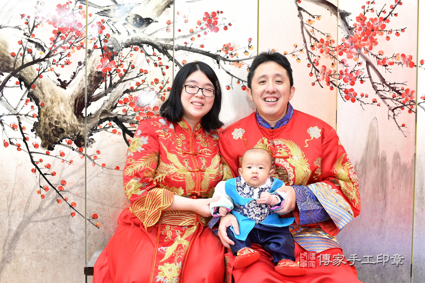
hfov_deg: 54.4
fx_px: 413
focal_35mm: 35
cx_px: 212
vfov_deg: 37.9
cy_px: 142
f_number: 4.5
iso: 1000
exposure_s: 1/200
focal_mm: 35
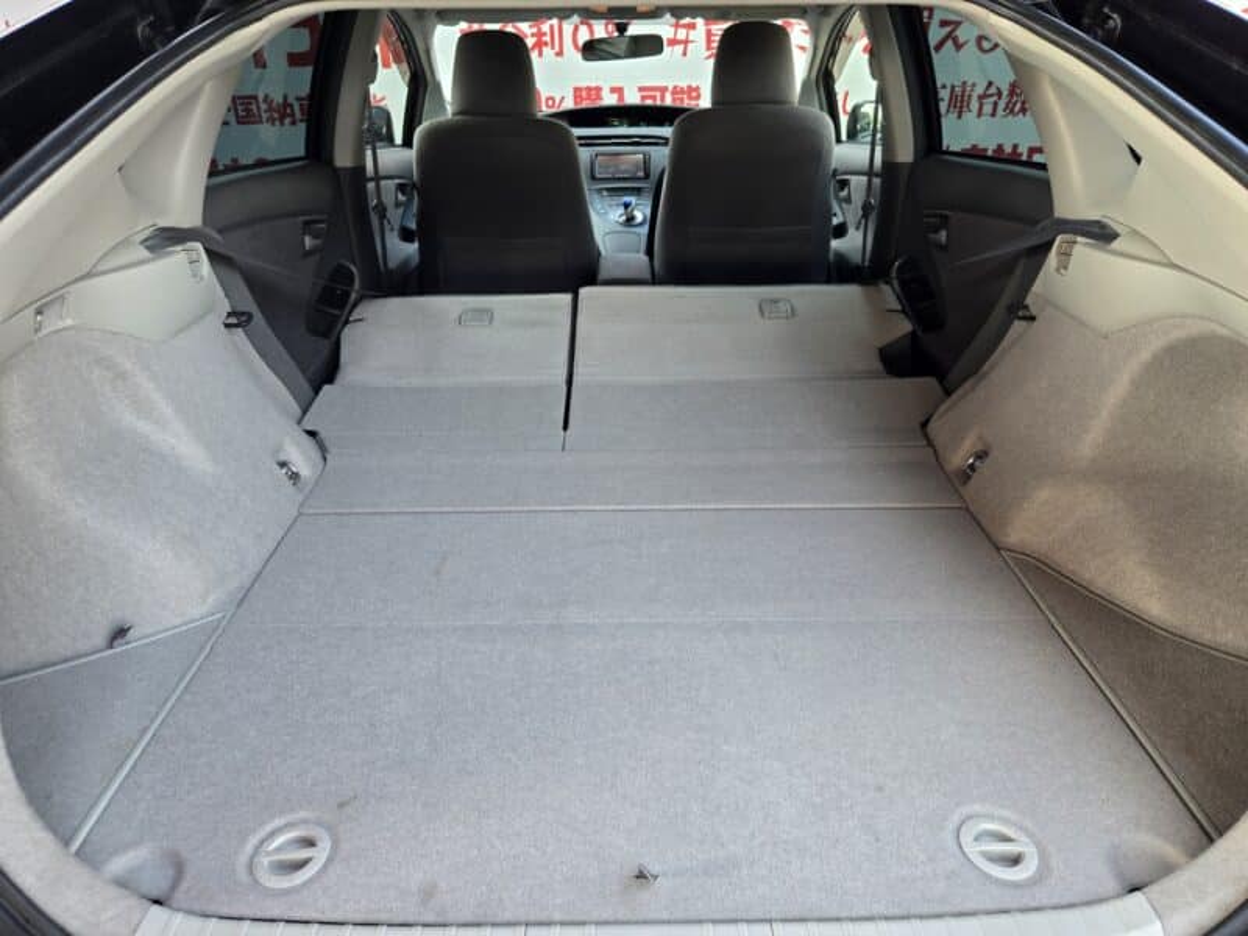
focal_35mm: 23
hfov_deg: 73.9
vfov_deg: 58.9
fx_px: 829
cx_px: 624
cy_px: 468
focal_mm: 5.4
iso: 64
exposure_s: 1/180
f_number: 1.8
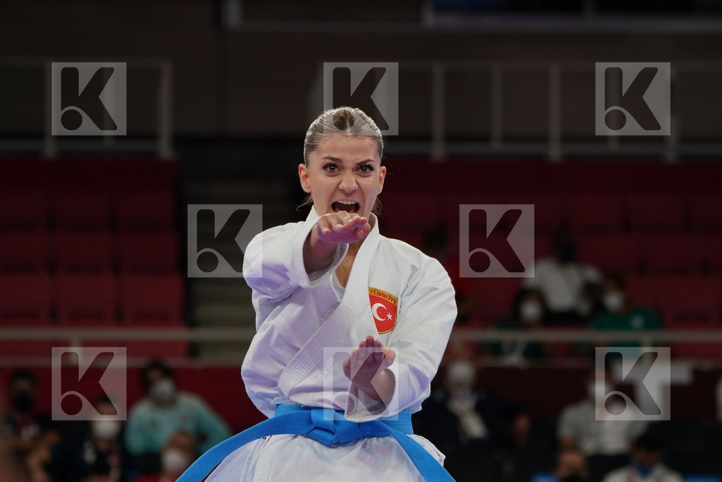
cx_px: 361
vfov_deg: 5.0
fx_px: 5555
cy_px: 241
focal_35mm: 277
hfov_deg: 7.4
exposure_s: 1/500
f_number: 5.6
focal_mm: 185
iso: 800
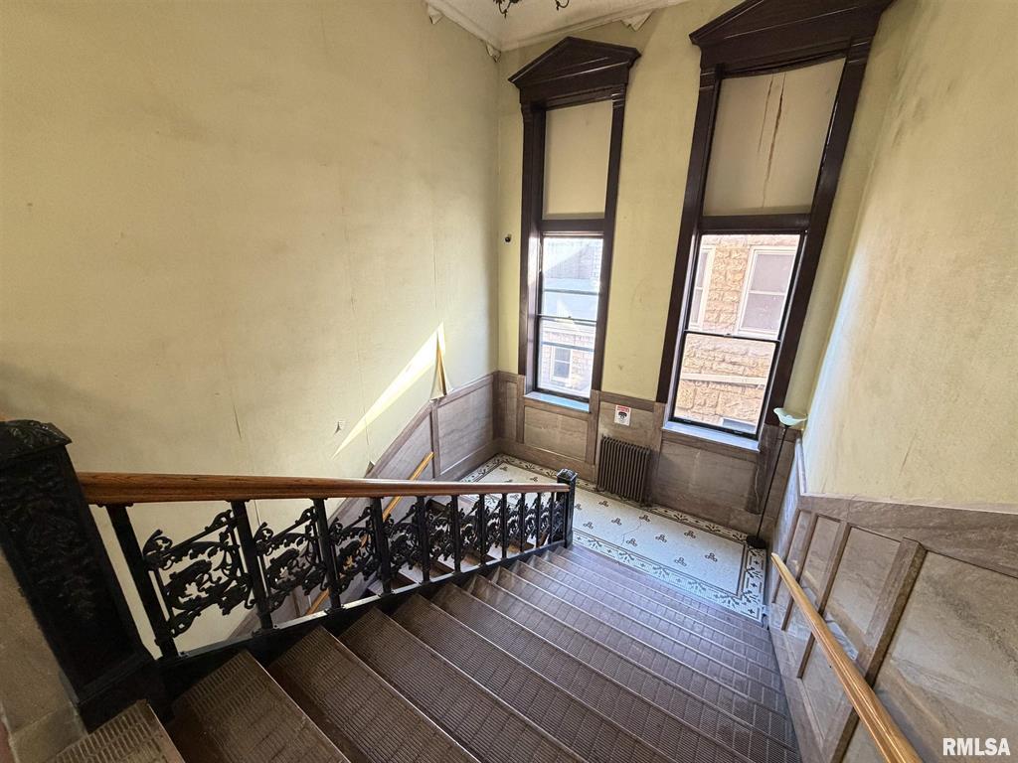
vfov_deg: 85.7
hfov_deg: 102.1
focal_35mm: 14
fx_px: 412
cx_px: 509
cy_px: 382
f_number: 2.2
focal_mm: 2.22
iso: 400
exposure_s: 1/60
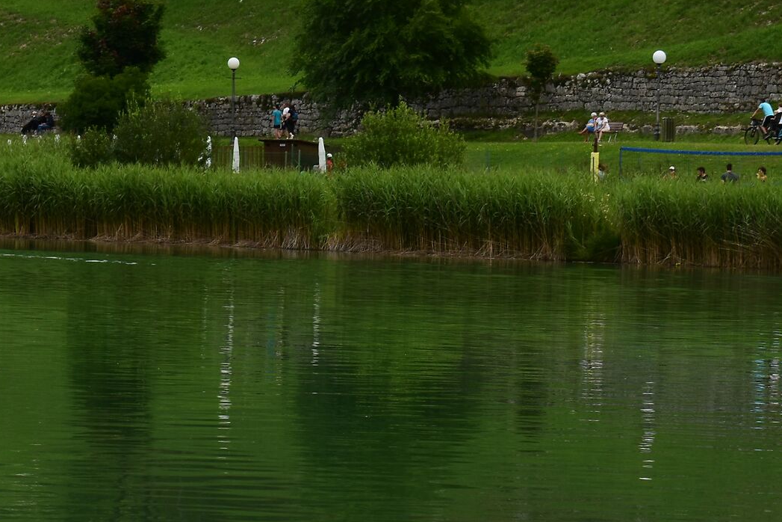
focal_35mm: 189
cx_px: 468
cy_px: 331
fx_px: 4108
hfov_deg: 10.9
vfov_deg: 7.3
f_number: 5.6
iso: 200
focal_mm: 55
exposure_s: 1/160
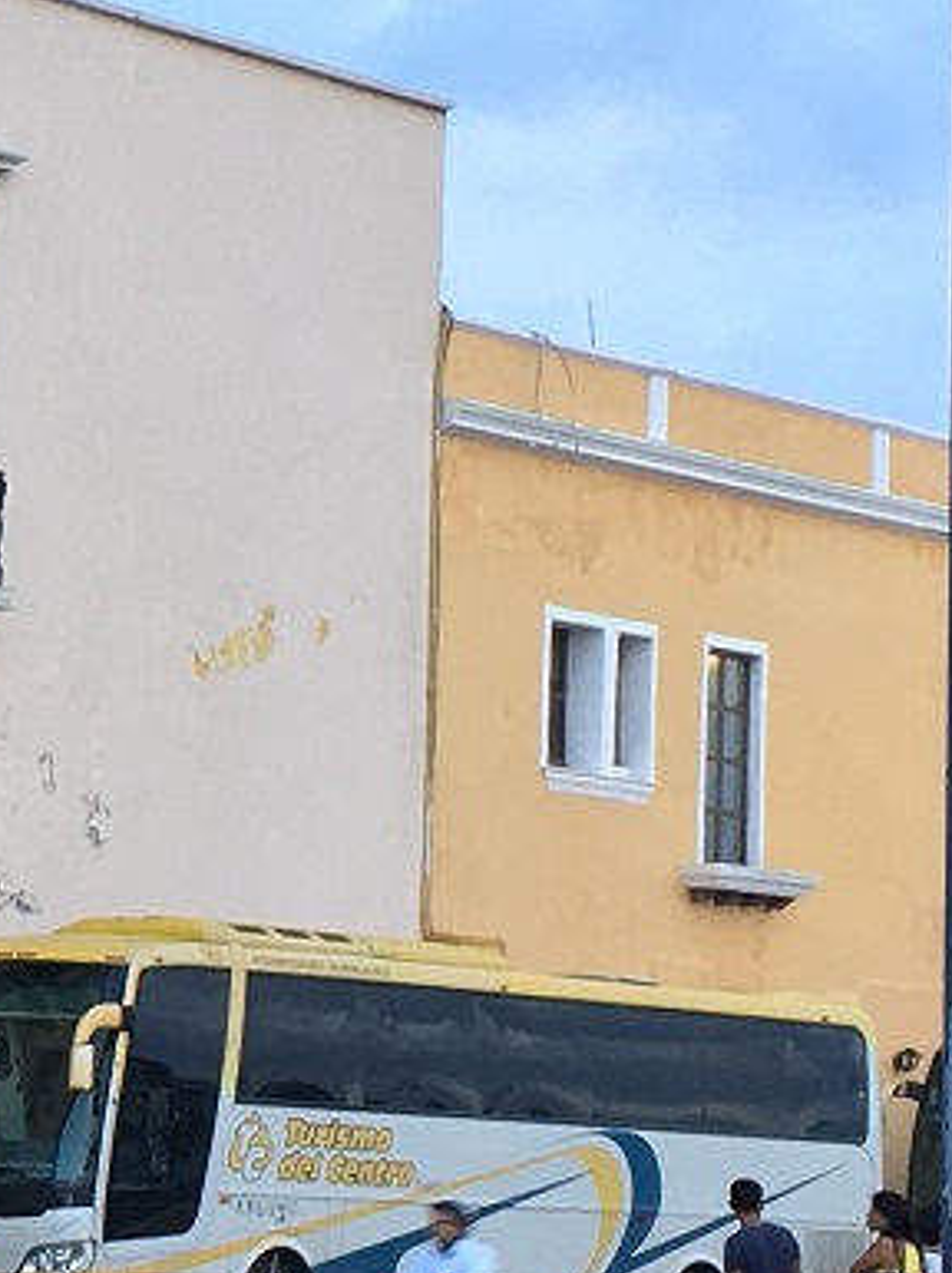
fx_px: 5583
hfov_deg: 9.2
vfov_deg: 13.0
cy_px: 420
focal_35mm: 152
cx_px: -879
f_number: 2.2
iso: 25
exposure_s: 1/60
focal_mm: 4.15
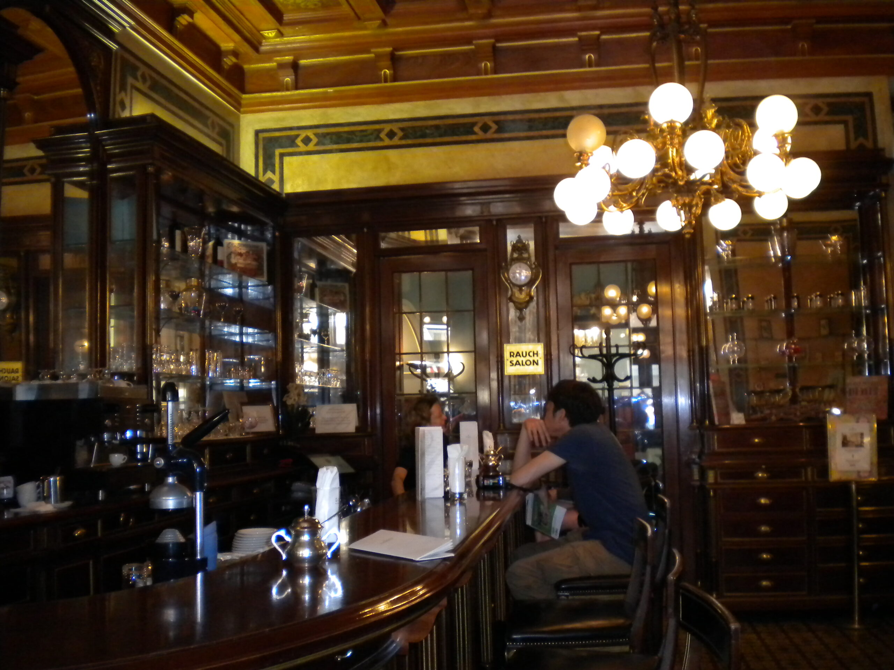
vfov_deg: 40.7
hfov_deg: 52.6
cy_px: 335
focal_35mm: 35
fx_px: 904
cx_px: 447
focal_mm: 6.3
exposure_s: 1/30
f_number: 3.1
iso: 400
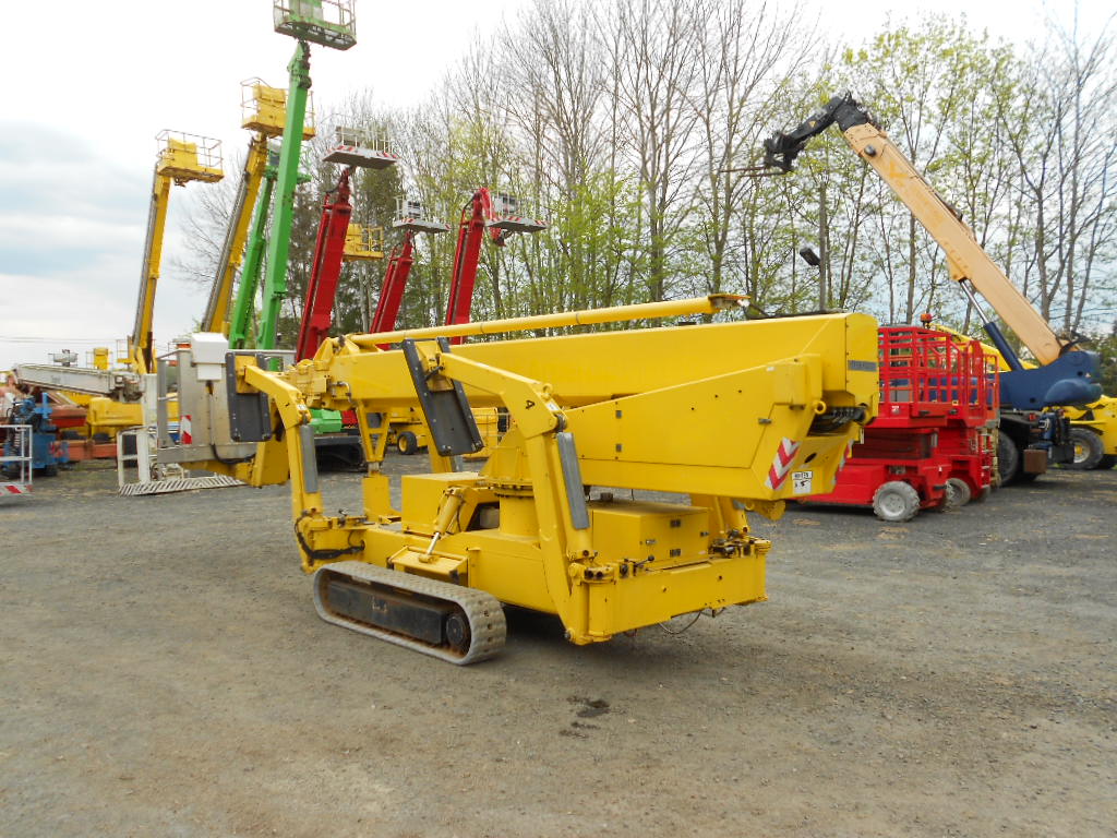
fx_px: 936
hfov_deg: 61.7
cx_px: 558
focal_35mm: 29
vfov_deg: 48.2
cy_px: 419
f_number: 3.4
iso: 80
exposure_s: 1/250
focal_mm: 5.1
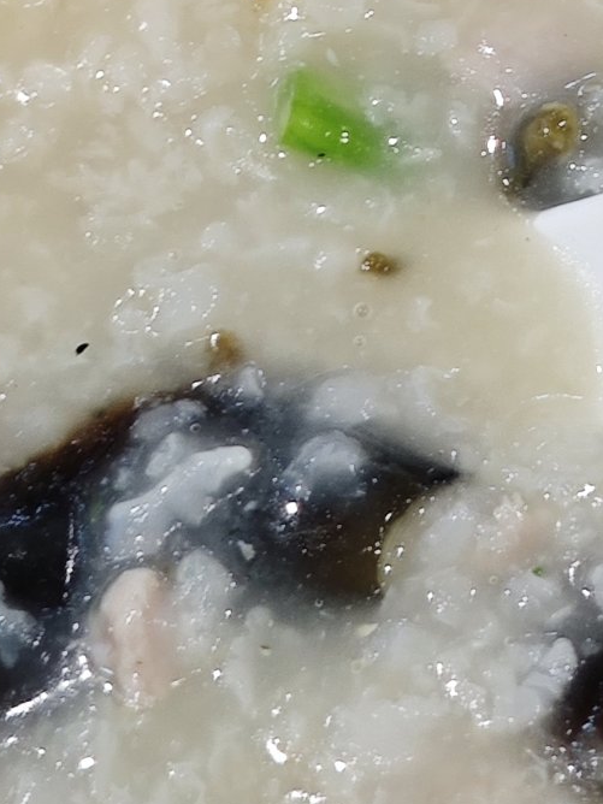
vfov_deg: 10.0
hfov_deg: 7.8
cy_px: -626
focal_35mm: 188
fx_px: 4367
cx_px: 779
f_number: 1.6
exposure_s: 1/100
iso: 64
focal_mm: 6.55
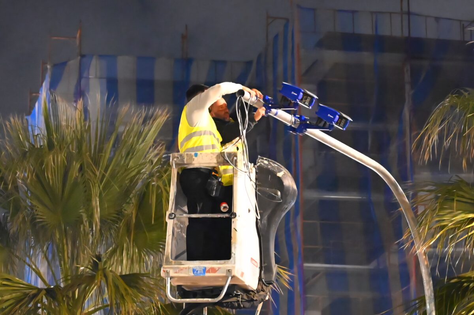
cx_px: 237
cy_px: 158
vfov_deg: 13.0
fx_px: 1381
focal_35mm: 105
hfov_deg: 19.5
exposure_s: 1/60.2
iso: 12800
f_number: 2.8
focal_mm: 70
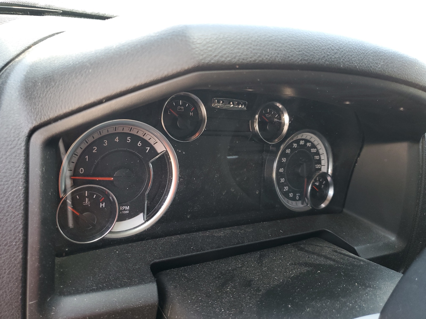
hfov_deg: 67.3
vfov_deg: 53.1
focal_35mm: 26
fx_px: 320
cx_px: 213
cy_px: 160
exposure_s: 1/120
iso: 80
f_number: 1.5
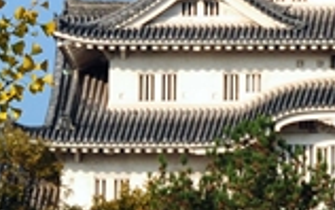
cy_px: 35
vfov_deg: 0.6
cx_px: -36
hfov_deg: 1.0
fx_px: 19049
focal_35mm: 2085
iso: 400
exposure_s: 1/400
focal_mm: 270
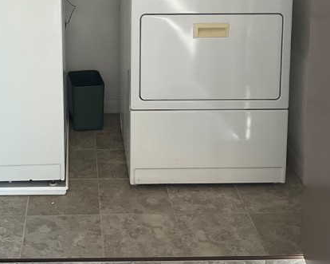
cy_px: -40
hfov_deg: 26.9
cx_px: 97
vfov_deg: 20.6
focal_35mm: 70
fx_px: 684
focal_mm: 3
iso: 50
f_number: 1.8
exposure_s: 1/120
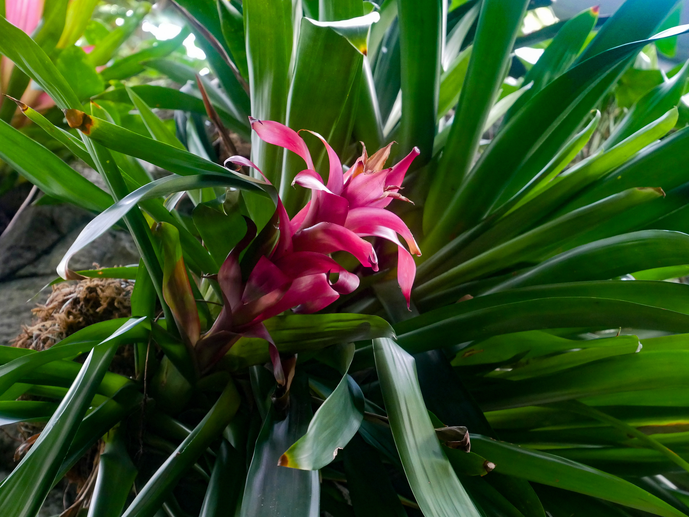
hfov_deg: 30.3
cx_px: 344
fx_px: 1274
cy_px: 258
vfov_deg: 22.9
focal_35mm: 64
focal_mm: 32
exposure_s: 1/80
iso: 2500
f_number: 5.6
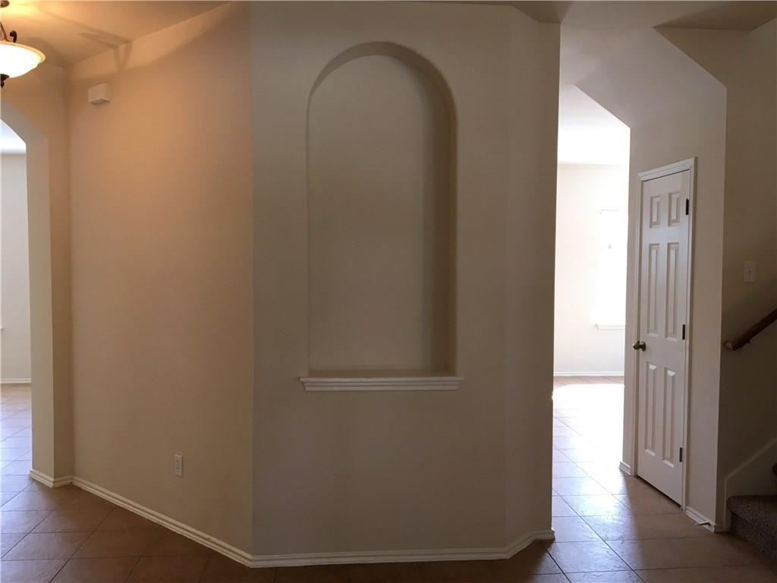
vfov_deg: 48.2
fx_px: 651
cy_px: 292
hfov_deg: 61.7
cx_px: 388
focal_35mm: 29
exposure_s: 1/30
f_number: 2.2
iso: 32
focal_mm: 4.15
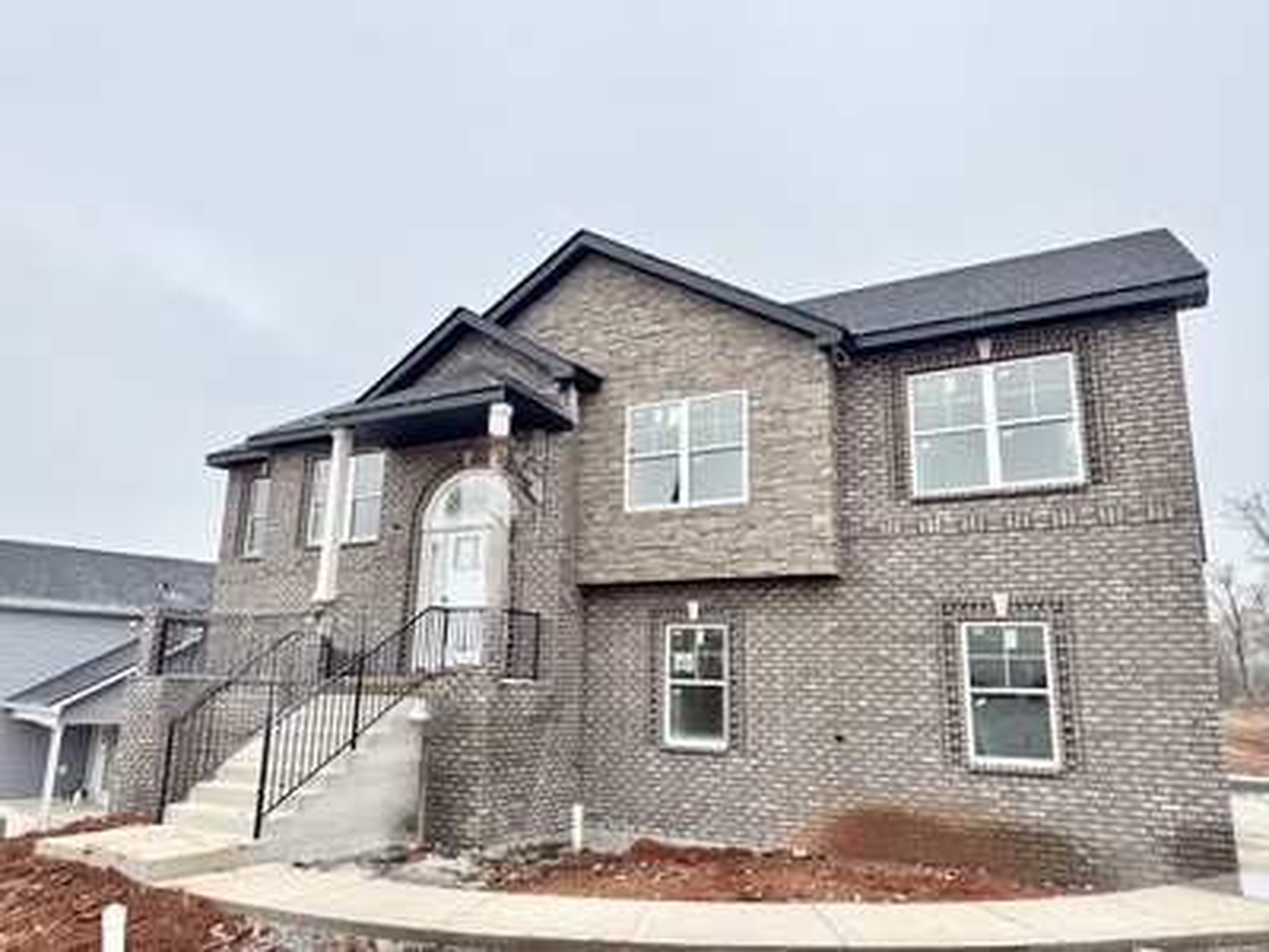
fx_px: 880
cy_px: 476
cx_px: 634
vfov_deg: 56.8
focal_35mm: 24
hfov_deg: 71.6
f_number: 1.78
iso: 80
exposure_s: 1/2959
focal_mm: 6.76
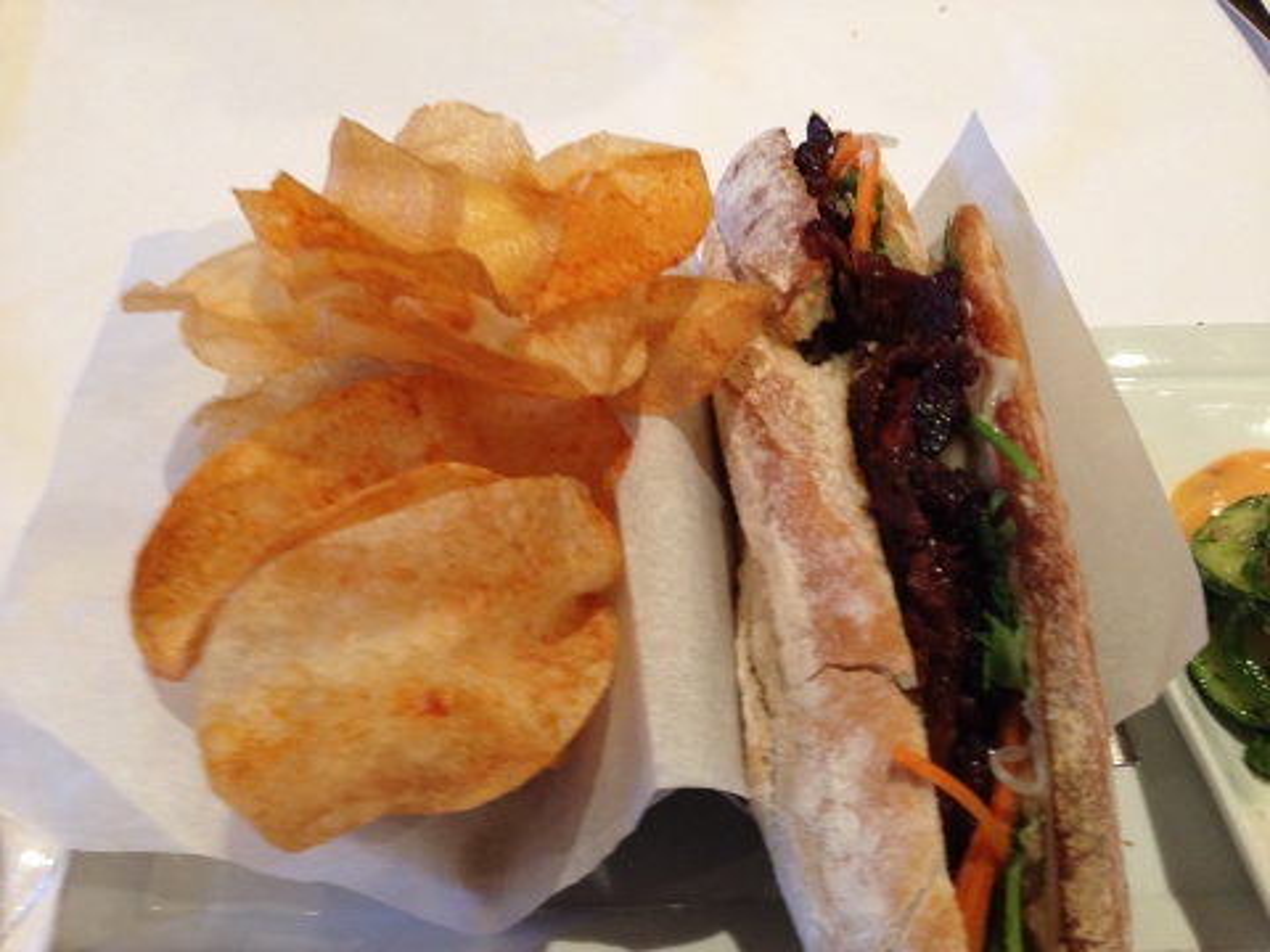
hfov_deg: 55.4
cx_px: 635
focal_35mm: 33
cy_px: 476
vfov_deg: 42.9
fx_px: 1211
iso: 160
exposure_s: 1/20
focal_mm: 4.12
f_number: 2.4
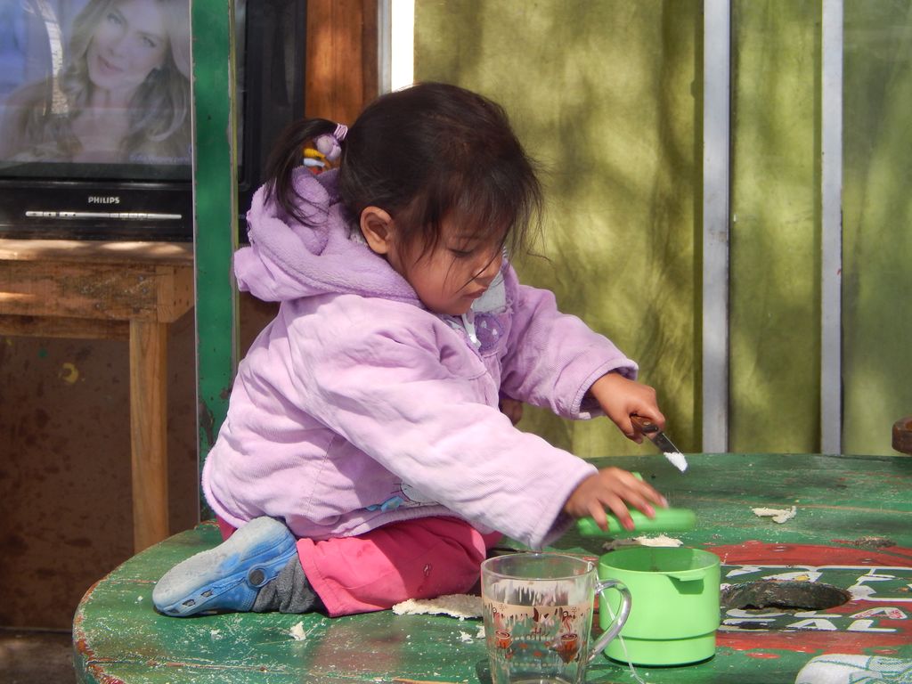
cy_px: 342
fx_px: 4268
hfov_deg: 12.2
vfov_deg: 9.2
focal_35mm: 162
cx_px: 456
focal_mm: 28.7
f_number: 5.1
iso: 125
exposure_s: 1/60
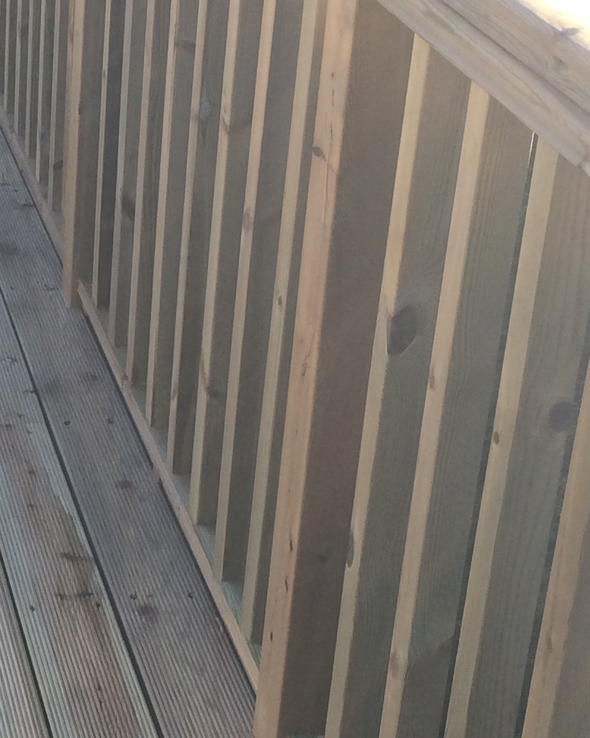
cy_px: 494
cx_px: -133
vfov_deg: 20.1
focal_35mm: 95
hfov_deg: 15.6
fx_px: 2073
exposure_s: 1/500
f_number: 2.2
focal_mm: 4.12
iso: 32
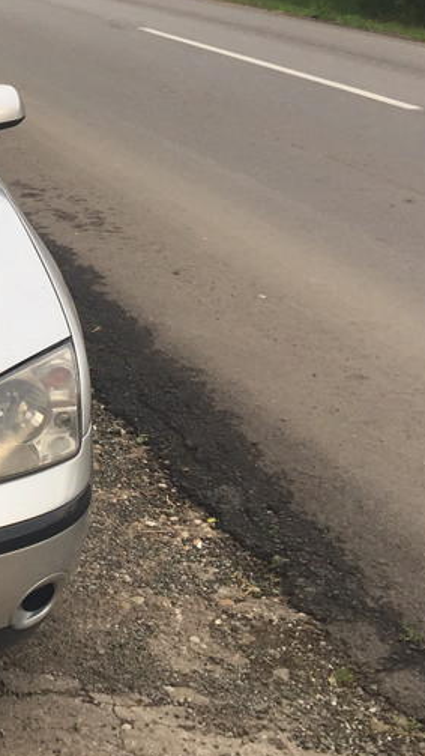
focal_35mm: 67
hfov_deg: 15.9
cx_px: -289
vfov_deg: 31.4
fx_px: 1342
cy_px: 308
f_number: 2.2
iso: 50
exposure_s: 1/100
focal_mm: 4.15
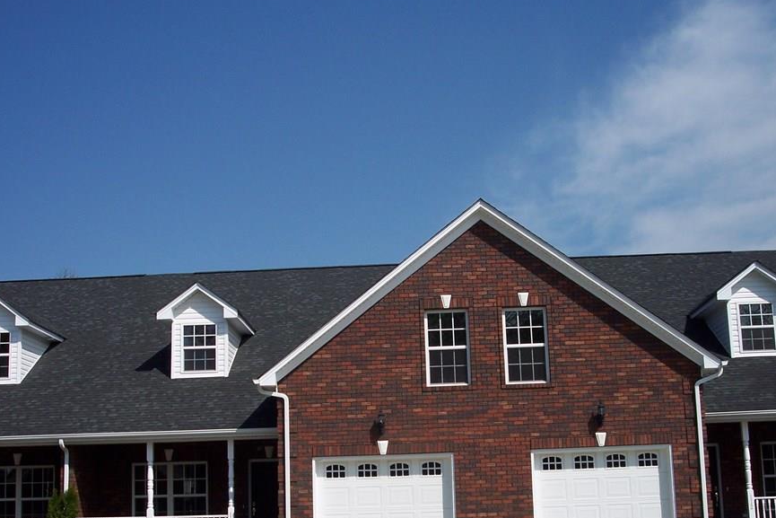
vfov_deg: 28.0
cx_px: 351
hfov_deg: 41.1
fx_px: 1035
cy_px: 330
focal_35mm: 48
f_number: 5.6
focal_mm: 8
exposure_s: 1/750
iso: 100
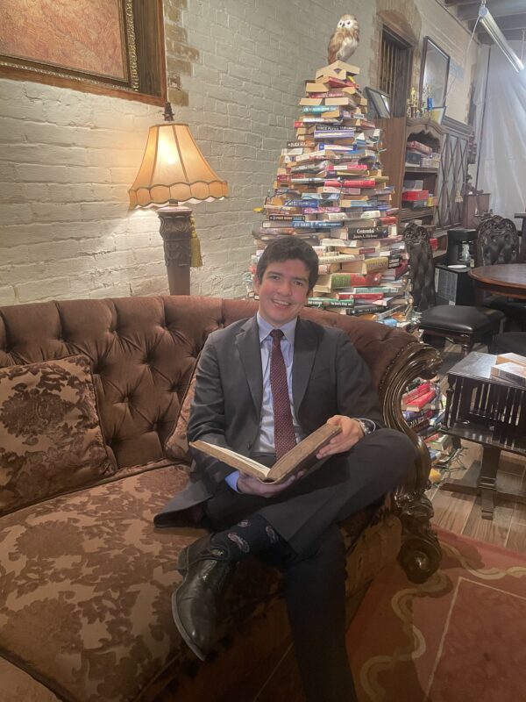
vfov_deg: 67.3
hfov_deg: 53.1
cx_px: 263
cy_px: 351
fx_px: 527
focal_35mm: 26
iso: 400
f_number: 1.6
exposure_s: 1/40
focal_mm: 4.2
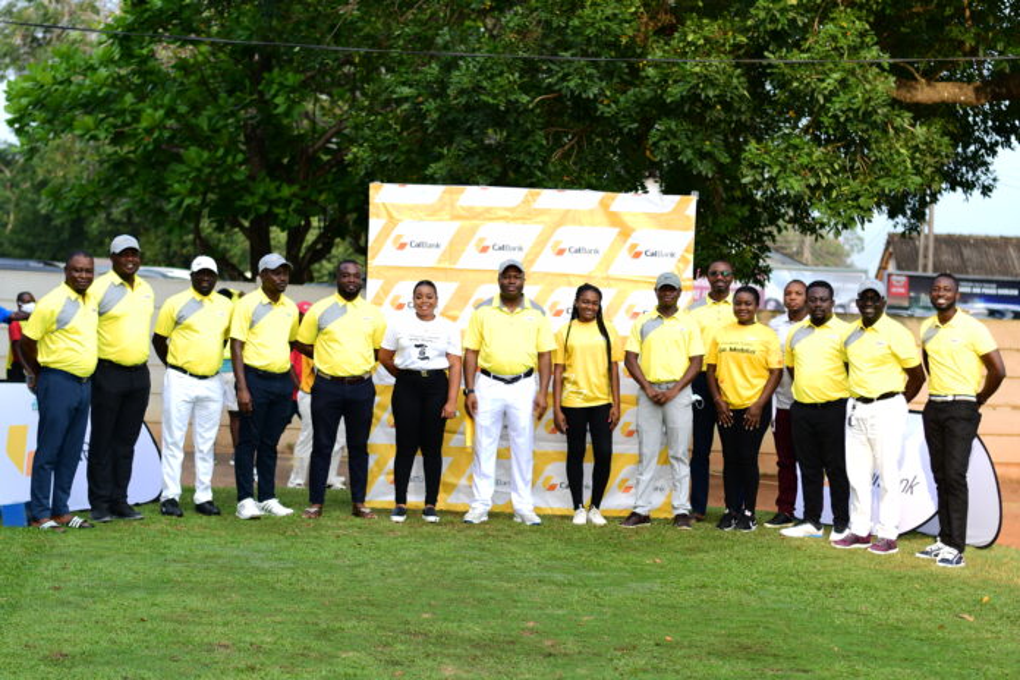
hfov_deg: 27.0
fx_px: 2125
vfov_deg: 18.2
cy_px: 340
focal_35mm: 75
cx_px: 510
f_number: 2.2
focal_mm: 50
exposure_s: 1/250
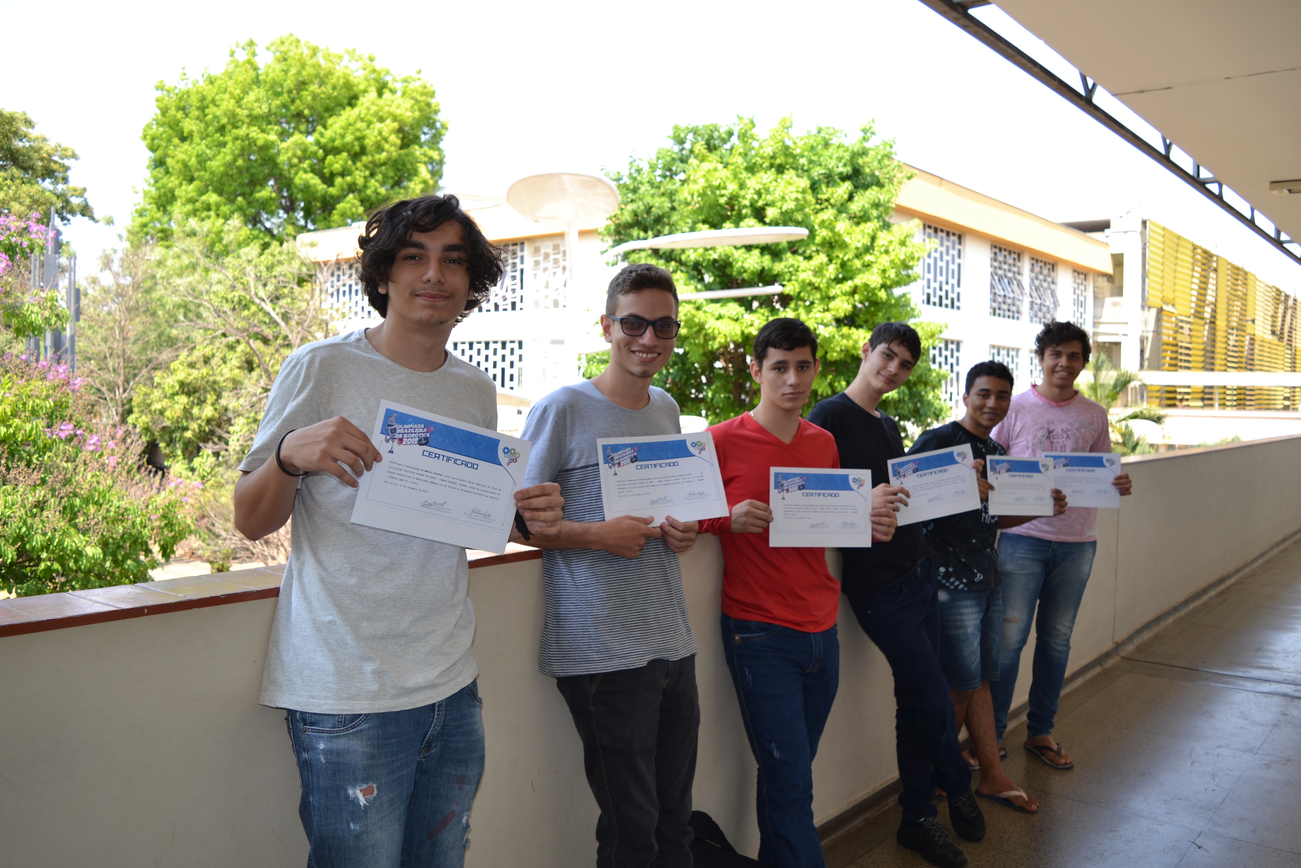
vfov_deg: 43.6
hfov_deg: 61.9
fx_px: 1084
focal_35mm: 30
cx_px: 650
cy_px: 434
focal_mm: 20
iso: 100
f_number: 4
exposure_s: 1/160
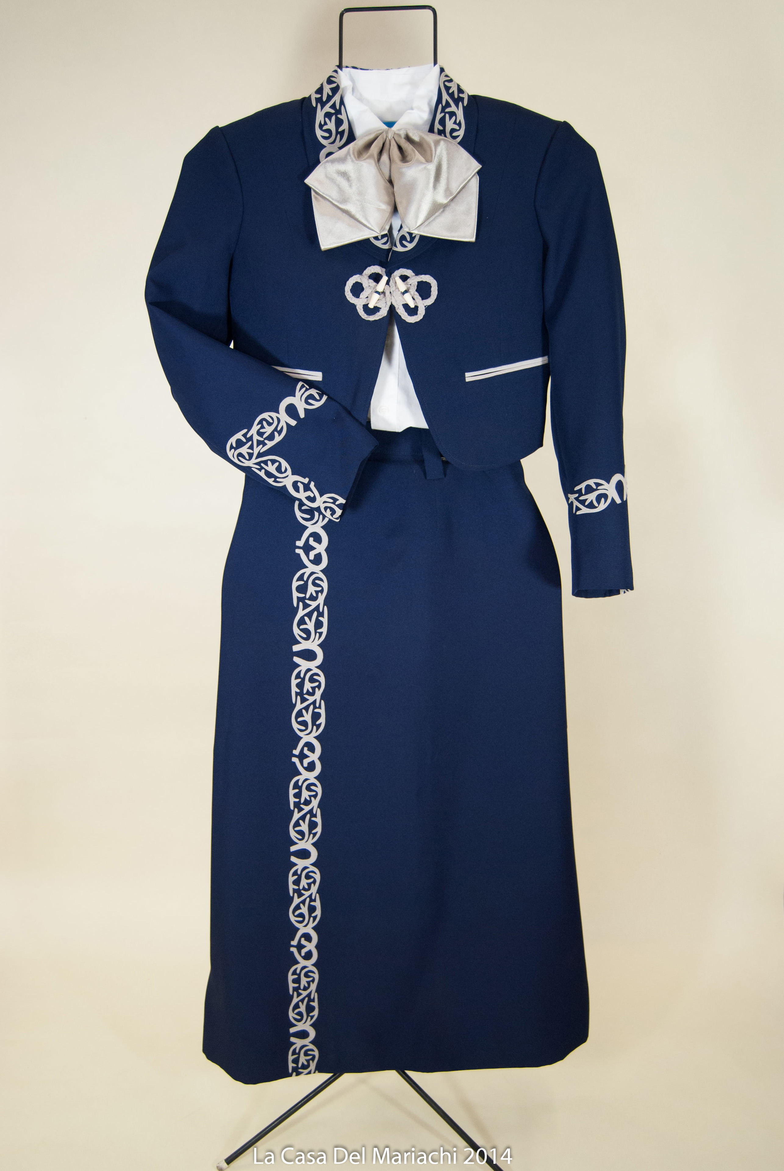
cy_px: 586
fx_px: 1075
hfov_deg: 40.1
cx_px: 392
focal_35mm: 33
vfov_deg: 57.2
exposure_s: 1/50
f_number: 3.5
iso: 400
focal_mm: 22
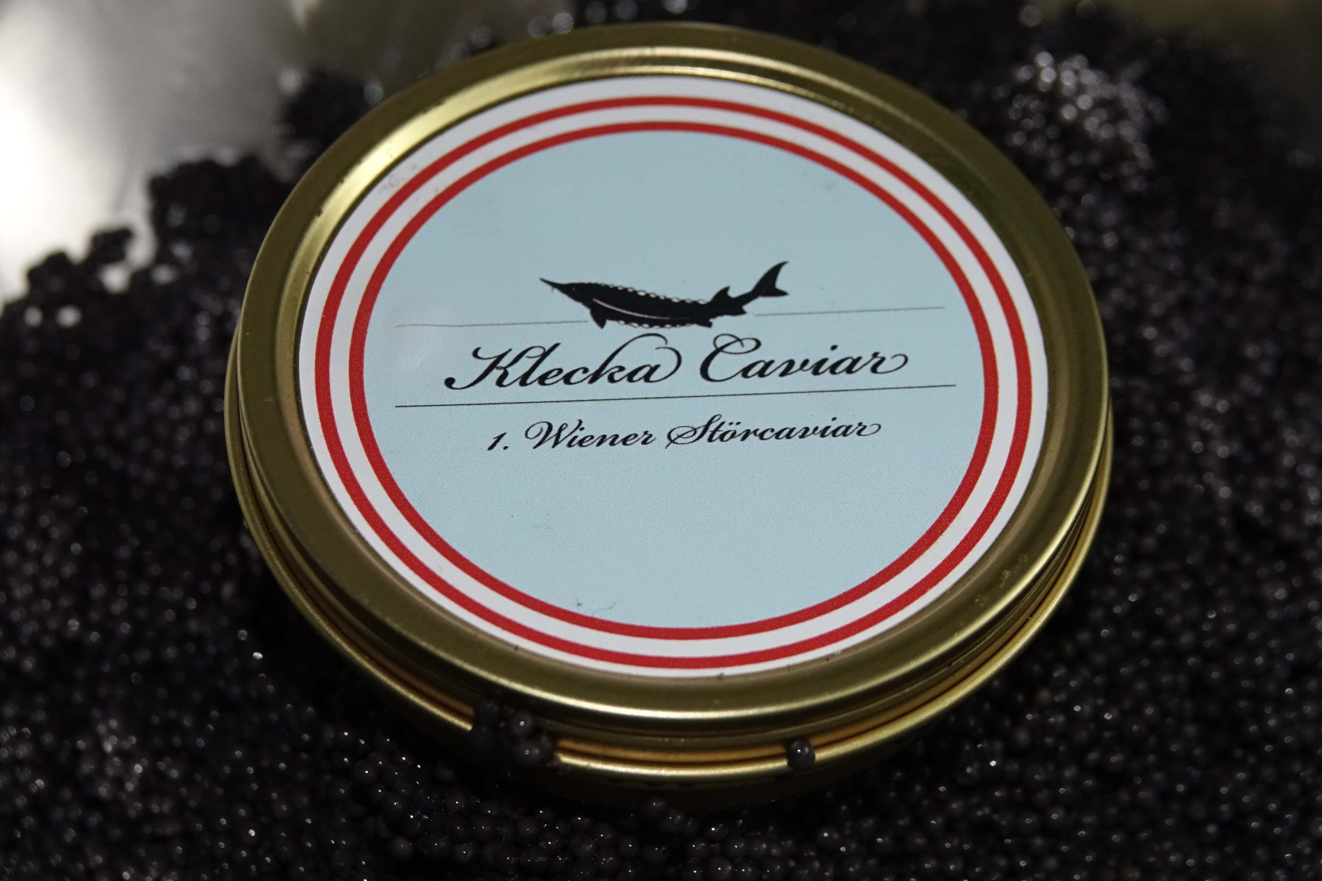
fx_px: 4406
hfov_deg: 17.1
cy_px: 439
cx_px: 664
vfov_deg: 11.4
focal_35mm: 120
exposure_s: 1/400
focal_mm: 43.48
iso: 1000
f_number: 4
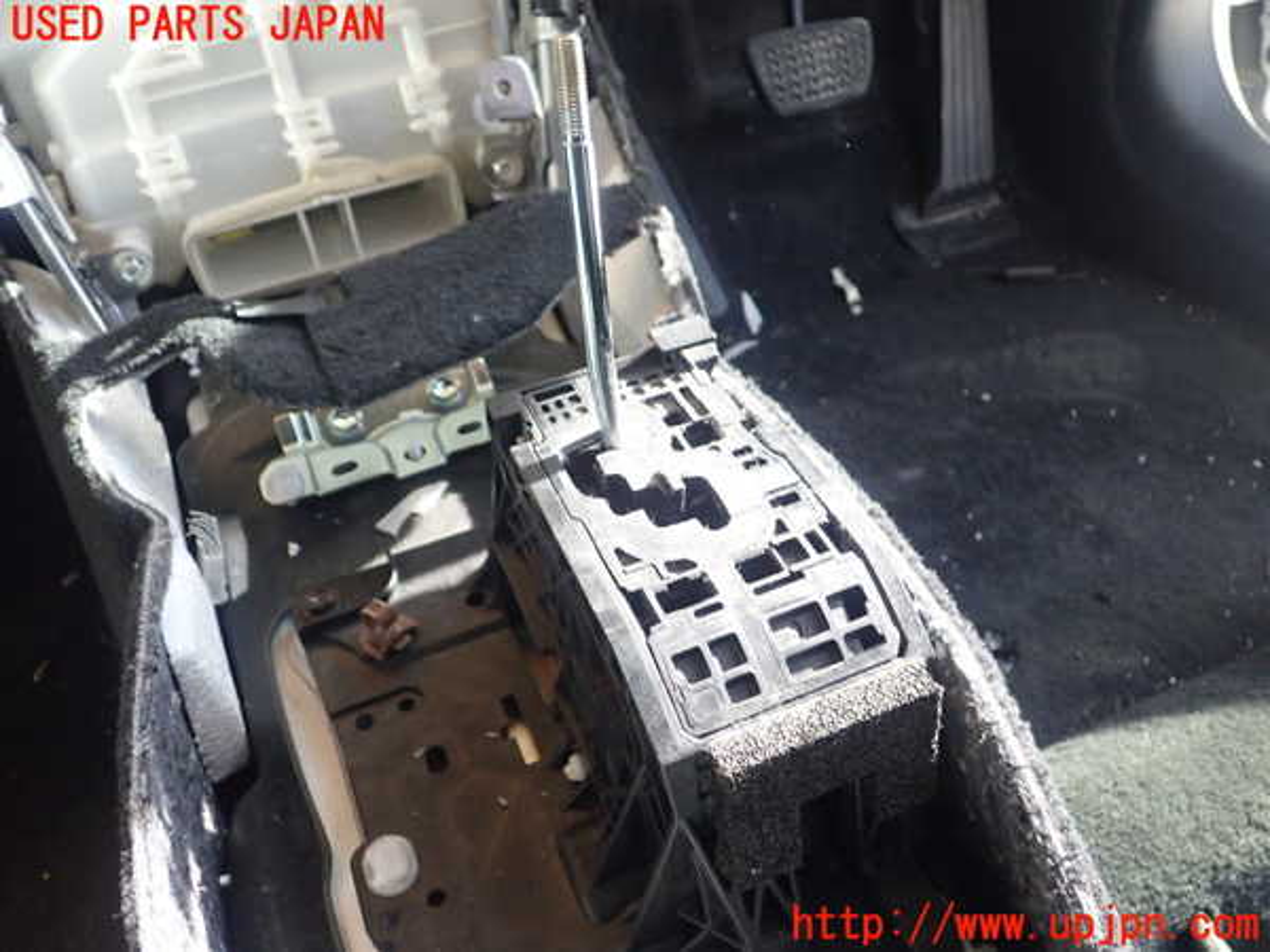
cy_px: 476
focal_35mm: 30
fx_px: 1101
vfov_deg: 46.8
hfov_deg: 60.0
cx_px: 635
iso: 500
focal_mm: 5.5
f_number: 2.3
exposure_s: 1/125
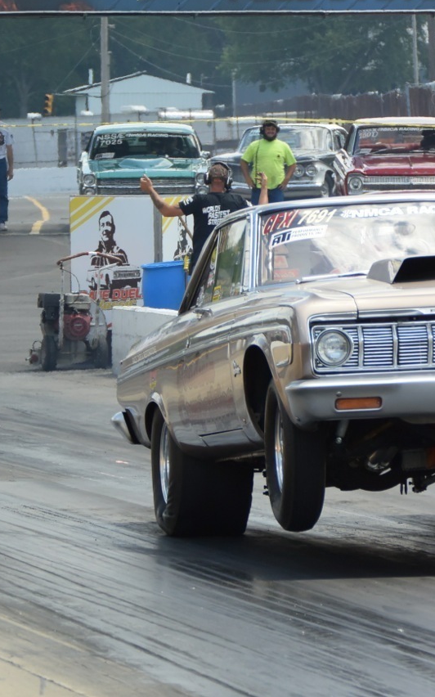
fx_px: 6662
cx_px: 398
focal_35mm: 351
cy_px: 348
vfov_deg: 6.0
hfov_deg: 3.7
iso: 400
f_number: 4.5
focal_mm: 85
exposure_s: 1/1000
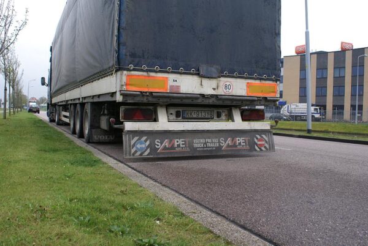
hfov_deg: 61.9
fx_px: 307
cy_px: 123
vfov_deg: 43.7
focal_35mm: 30
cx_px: 184
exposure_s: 1/50
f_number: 5
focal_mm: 20
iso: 100
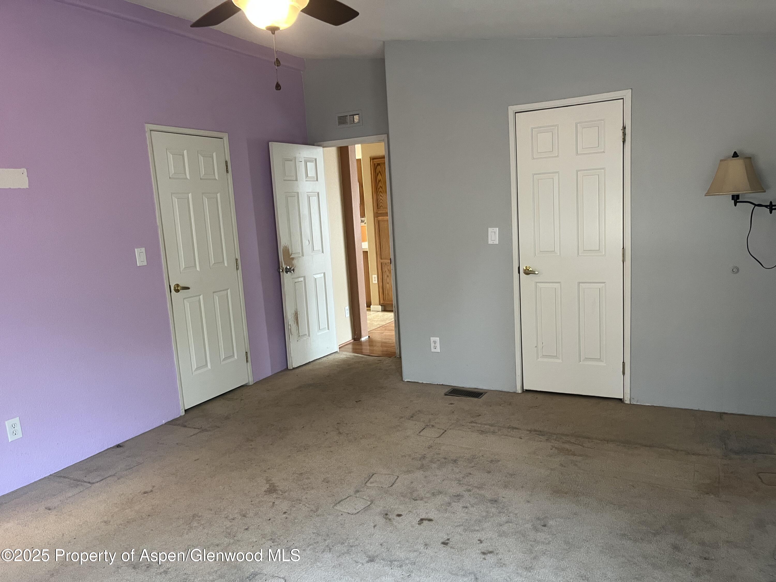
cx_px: 388
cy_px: 291
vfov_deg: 53.1
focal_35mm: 26
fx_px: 583
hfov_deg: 67.3
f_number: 1.6
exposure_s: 1/60
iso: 160
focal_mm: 5.1
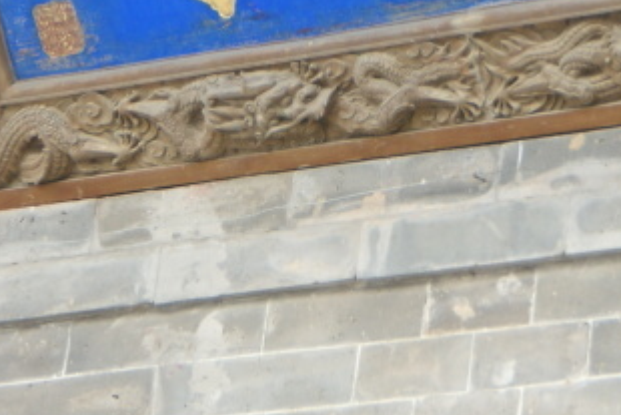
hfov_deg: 6.9
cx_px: 425
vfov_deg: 4.6
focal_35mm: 297
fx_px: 5125
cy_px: -159
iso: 200
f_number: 5
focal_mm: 60
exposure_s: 1/125
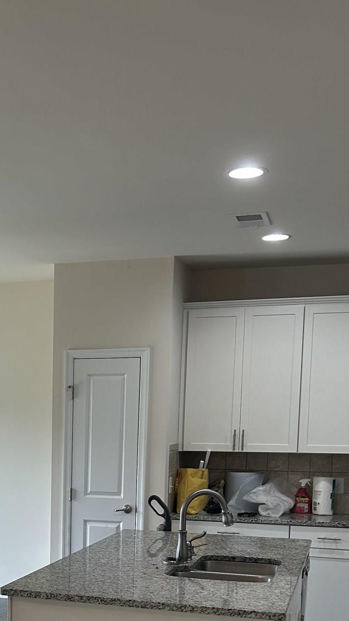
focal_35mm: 53
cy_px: 521
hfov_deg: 21.9
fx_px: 871
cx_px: 11
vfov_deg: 37.4
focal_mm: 5.7
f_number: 1.5
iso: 80
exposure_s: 1/120
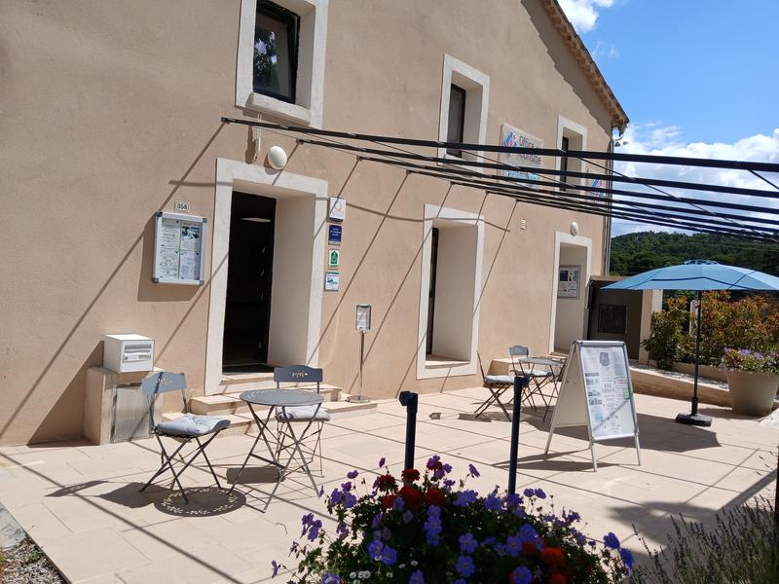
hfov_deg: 67.3
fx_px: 585
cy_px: 292
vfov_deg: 53.1
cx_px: 390
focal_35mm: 26
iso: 20
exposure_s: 1/791
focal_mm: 3.98
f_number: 1.8
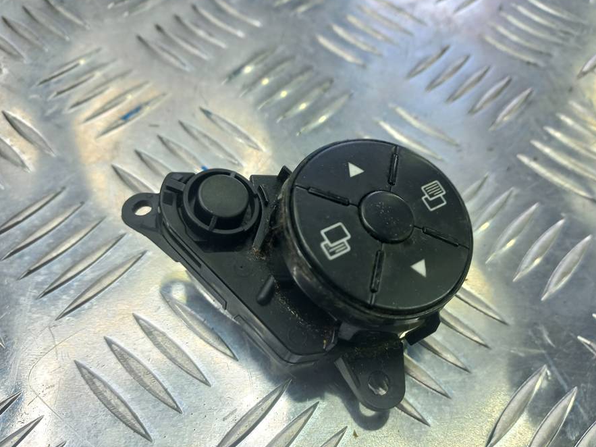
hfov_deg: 61.6
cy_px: 250
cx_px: 323
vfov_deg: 48.1
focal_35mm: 29
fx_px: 499
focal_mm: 4.6
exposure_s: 1/50
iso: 32
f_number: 1.8
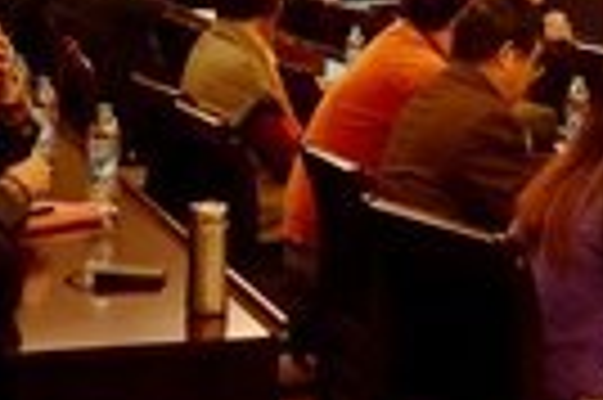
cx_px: 594
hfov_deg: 17.3
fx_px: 1941
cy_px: -88
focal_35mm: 116
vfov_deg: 11.5
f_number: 4
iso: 500
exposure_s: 1/60
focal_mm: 26
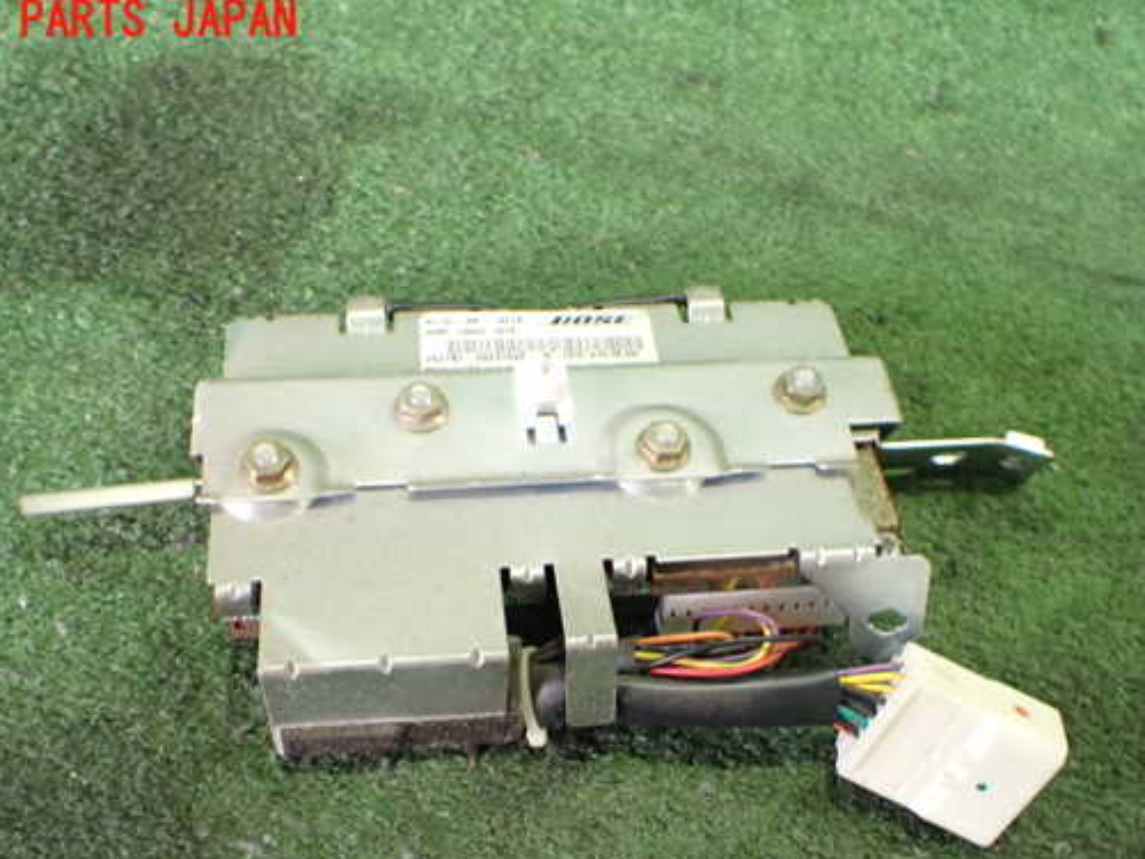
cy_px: 509
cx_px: 568
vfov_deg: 39.5
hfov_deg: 51.4
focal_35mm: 36
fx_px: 1191
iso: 800
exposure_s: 1/50
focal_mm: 5.4
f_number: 2.3
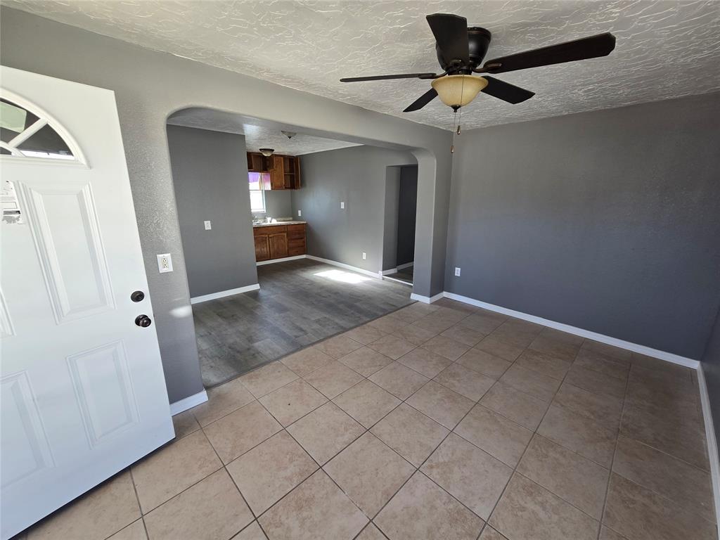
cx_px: 360
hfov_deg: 106.2
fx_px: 270
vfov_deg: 89.9
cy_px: 270
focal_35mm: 13
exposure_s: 1/60
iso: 64
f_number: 2.2
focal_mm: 2.2
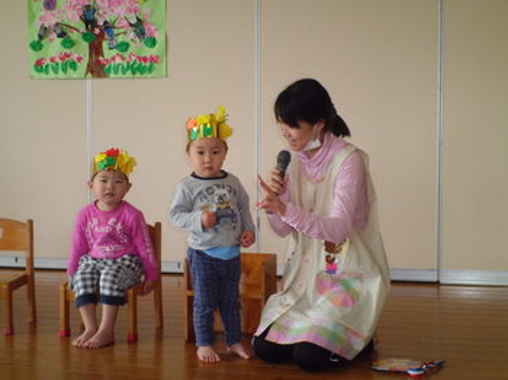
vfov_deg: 24.4
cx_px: 254
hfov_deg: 32.2
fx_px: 880
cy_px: 190
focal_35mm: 60
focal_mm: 10.7
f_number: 3.9
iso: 200
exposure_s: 1/100
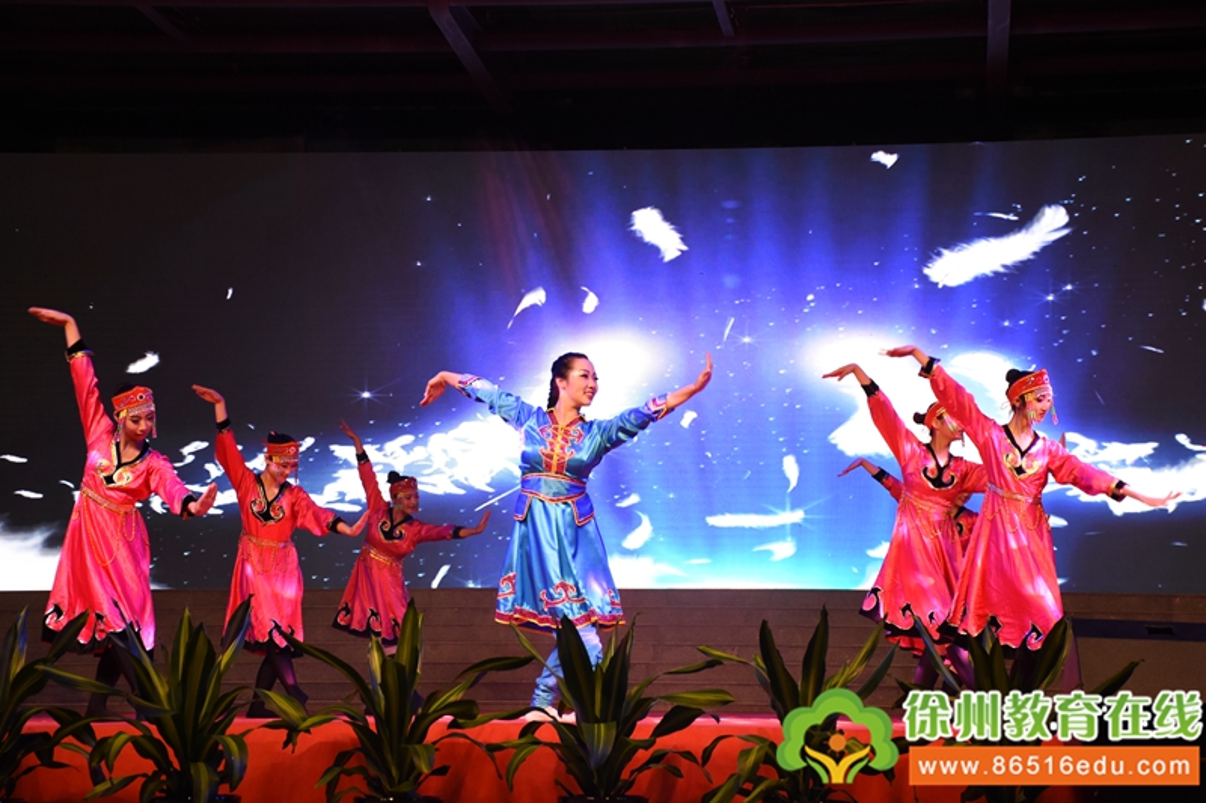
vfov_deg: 16.3
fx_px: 2813
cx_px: 603
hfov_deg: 24.2
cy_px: 402
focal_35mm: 84
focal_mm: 56
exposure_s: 1/80
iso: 800
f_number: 4.8
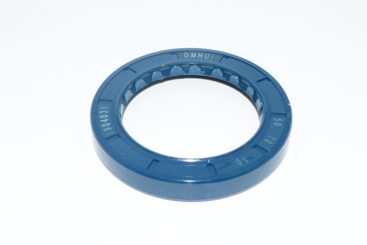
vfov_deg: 19.0
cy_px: 122
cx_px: 184
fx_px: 735
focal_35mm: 72
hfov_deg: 28.1
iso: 1600
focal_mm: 48
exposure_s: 1/60
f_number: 36
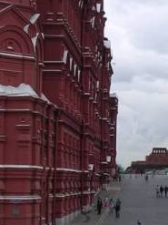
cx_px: 157
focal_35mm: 123
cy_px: 148
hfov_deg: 11.9
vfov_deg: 16.0
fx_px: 797
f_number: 5.6
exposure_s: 1/212
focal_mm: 5.8
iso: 100
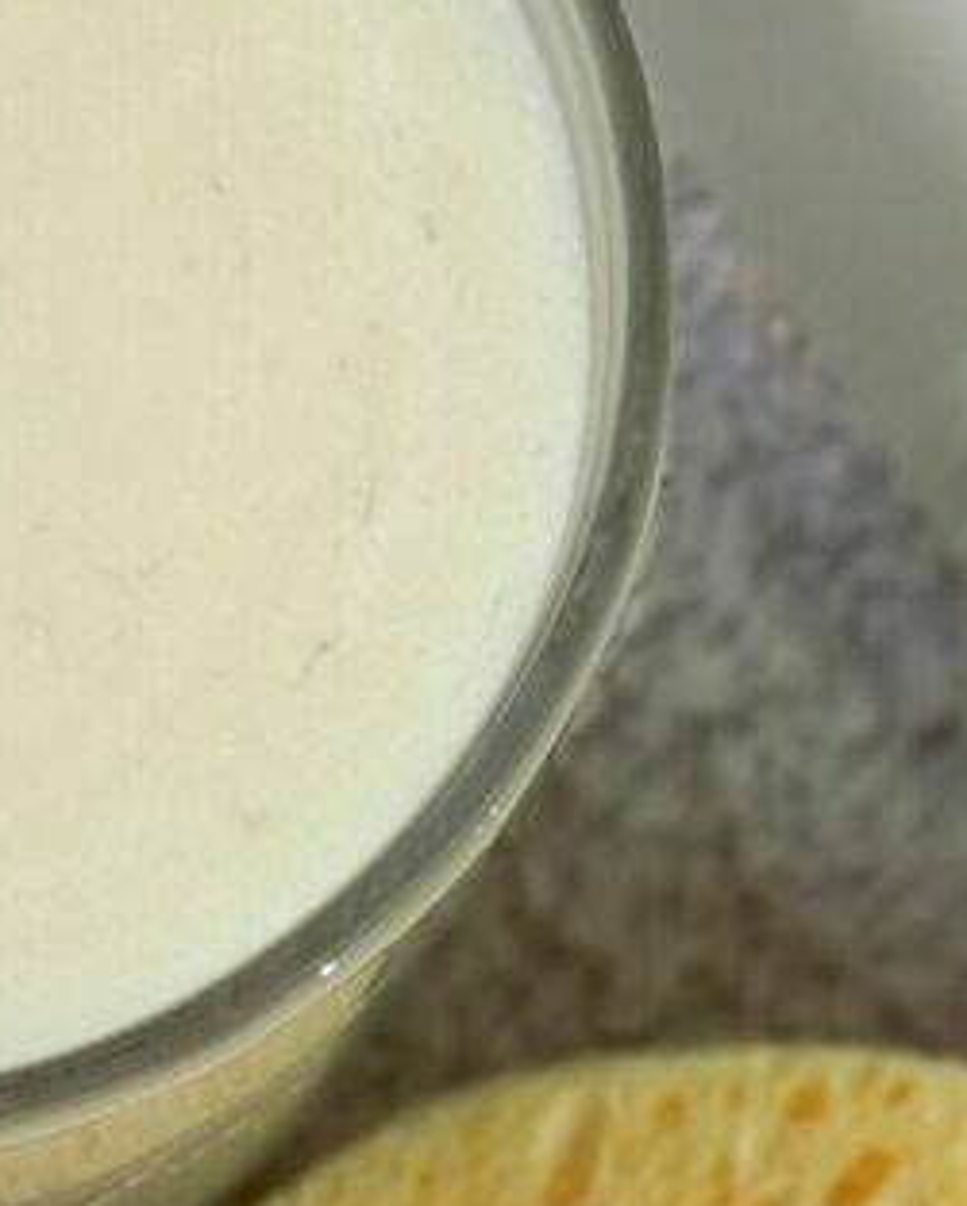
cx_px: 204
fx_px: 8538
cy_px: 1711
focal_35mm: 239
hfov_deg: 6.5
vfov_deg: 7.9
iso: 64
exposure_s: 1/50
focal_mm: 6.86
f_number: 1.78
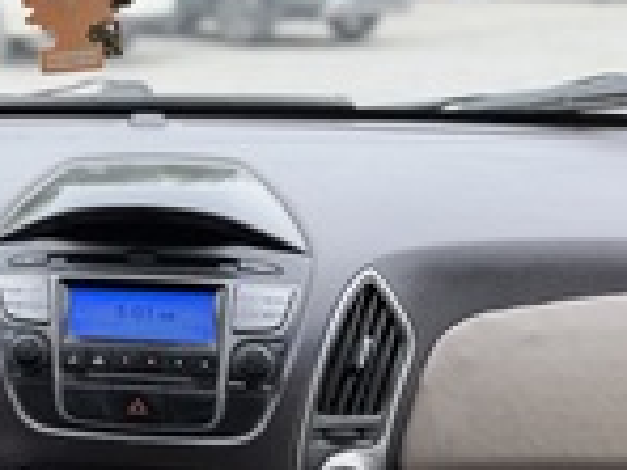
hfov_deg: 24.6
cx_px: -61
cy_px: 53
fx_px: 1340
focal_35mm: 74
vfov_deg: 19.6
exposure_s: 1/203
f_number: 1.78
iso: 64
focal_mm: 6.76
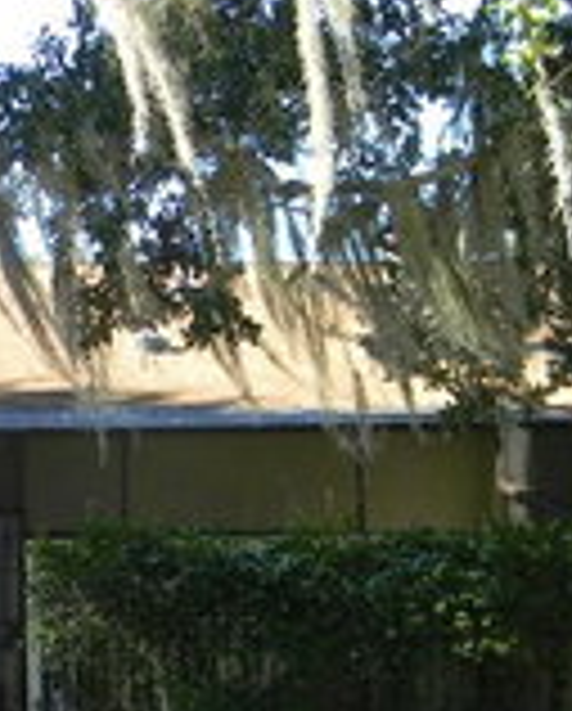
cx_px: 74
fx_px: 2279
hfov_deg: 14.2
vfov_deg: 17.6
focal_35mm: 108
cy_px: 540
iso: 80
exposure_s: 1/88.1
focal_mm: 7.3
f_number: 3.8
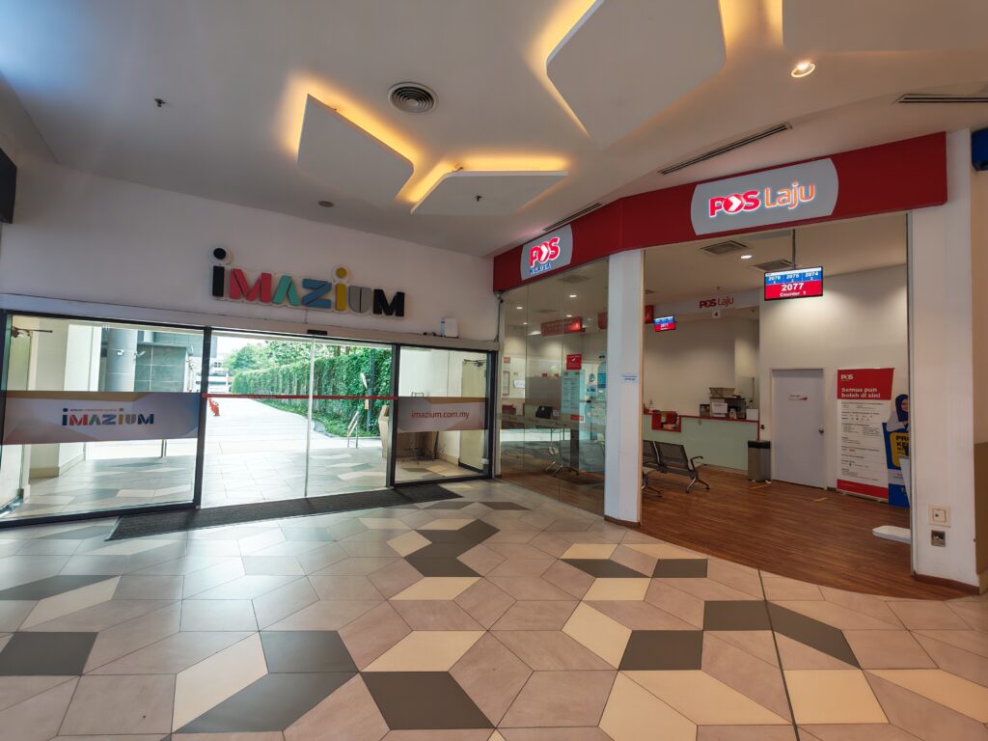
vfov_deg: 78.1
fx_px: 457
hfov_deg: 94.5
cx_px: 494
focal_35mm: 16
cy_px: 370
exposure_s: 1/50
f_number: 2.2
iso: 64
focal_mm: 1.96
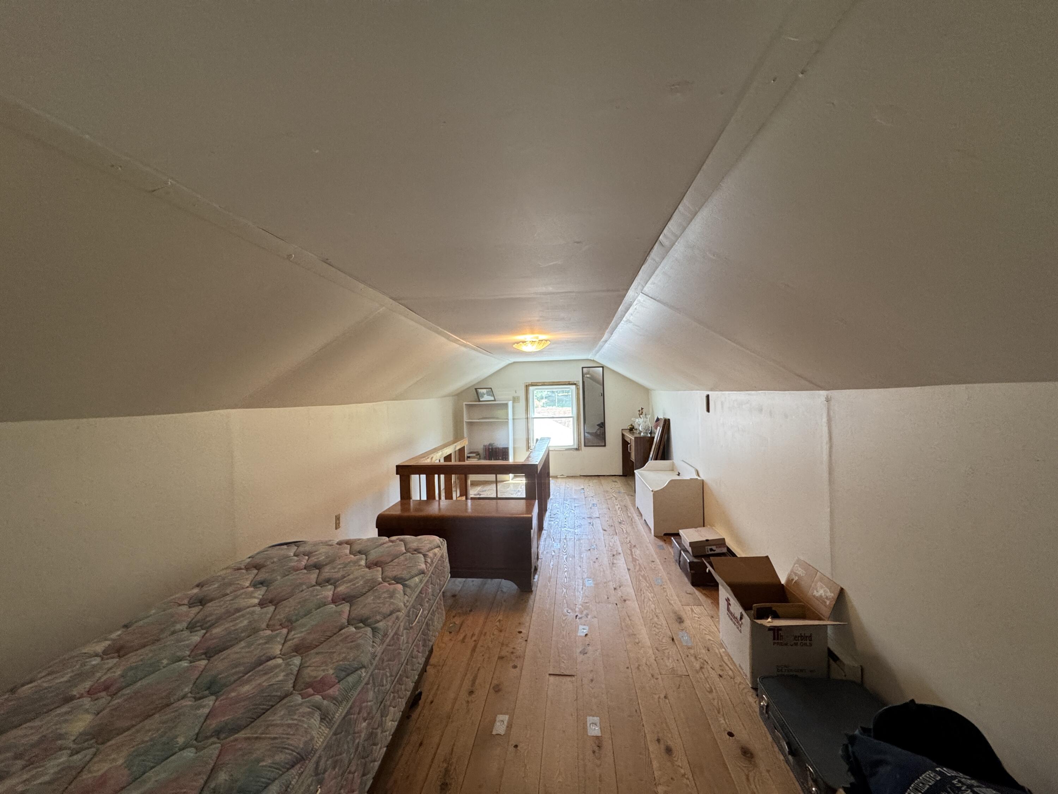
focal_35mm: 14
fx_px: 428
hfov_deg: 102.1
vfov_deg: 85.7
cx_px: 529
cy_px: 397
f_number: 2.2
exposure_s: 1/120
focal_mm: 2.22
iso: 250
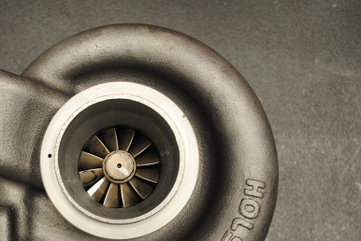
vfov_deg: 23.9
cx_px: 104
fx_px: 562
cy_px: 185
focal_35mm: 56
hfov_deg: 35.1
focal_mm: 24
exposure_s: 1/20
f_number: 4
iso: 400
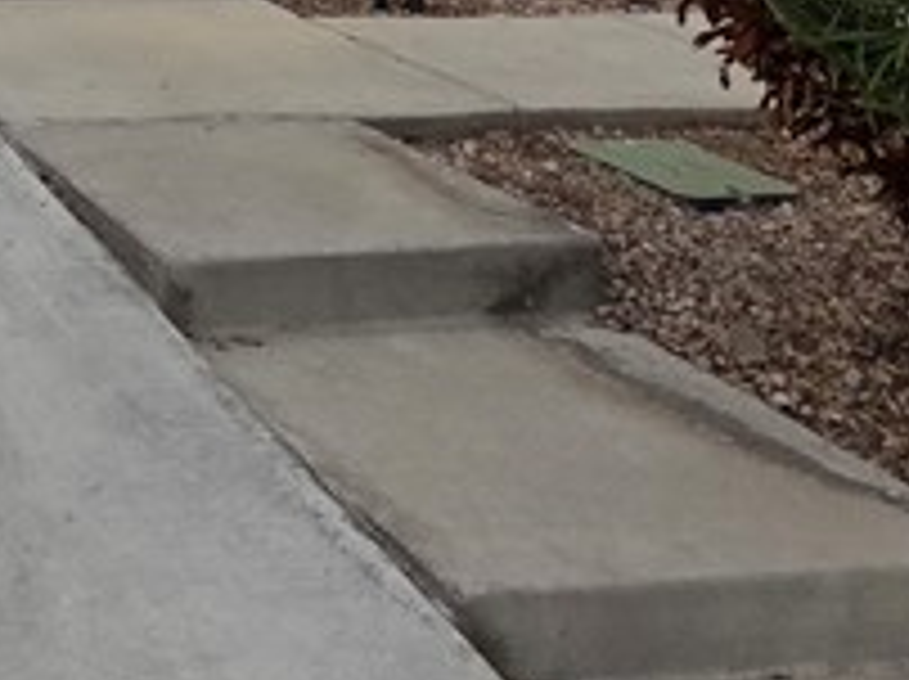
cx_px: -432
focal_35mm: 66
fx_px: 1731
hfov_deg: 23.8
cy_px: -630
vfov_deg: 17.1
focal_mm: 2.2
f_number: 1.9
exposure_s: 1/1789
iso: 40
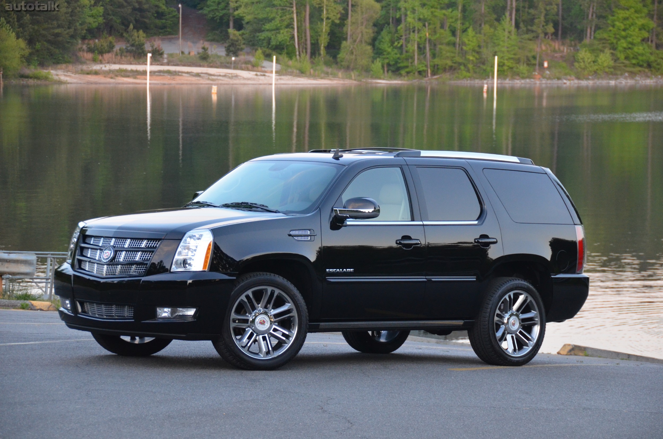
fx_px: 2261
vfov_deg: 11.1
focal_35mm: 123
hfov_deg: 16.7
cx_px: 332
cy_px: 220
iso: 1600
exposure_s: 1/100
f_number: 5
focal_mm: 82
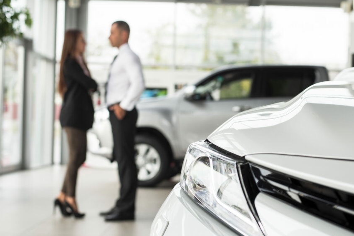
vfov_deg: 21.6
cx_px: 207
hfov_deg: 31.8
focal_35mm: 63
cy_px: 143
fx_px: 620
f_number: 4
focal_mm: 50
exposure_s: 1/125
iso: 200
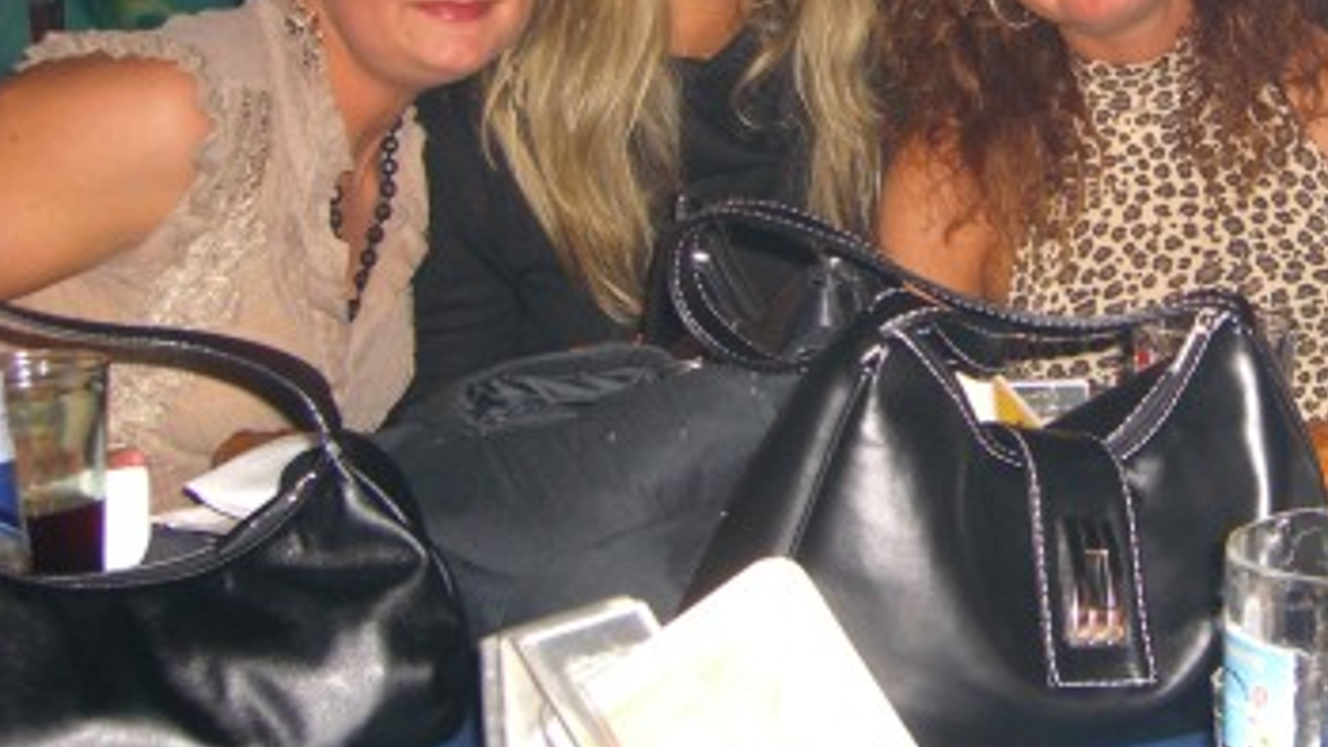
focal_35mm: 71
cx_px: 1131
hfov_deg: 28.8
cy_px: 114
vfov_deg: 16.8
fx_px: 2501
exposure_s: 1/60
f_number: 2.8
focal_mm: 7.9
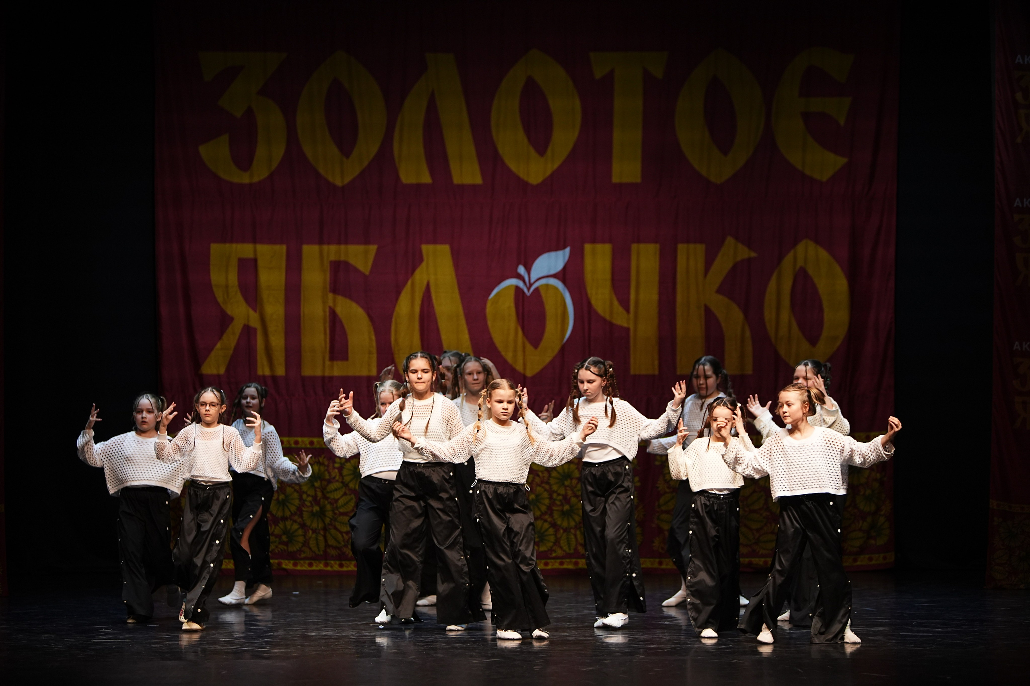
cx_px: 515
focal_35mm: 105
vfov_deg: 13.0
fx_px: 3004
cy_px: 343
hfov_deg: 19.5
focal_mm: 105
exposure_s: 1/400
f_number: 2.8
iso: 1250
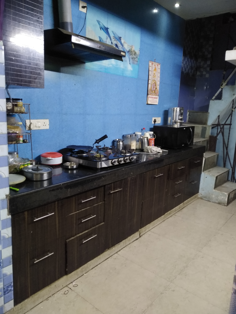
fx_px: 236
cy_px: 157
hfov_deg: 53.1
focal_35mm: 26
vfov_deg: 67.3
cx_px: 118
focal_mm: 3.82
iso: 1000
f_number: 2.2
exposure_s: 1/20
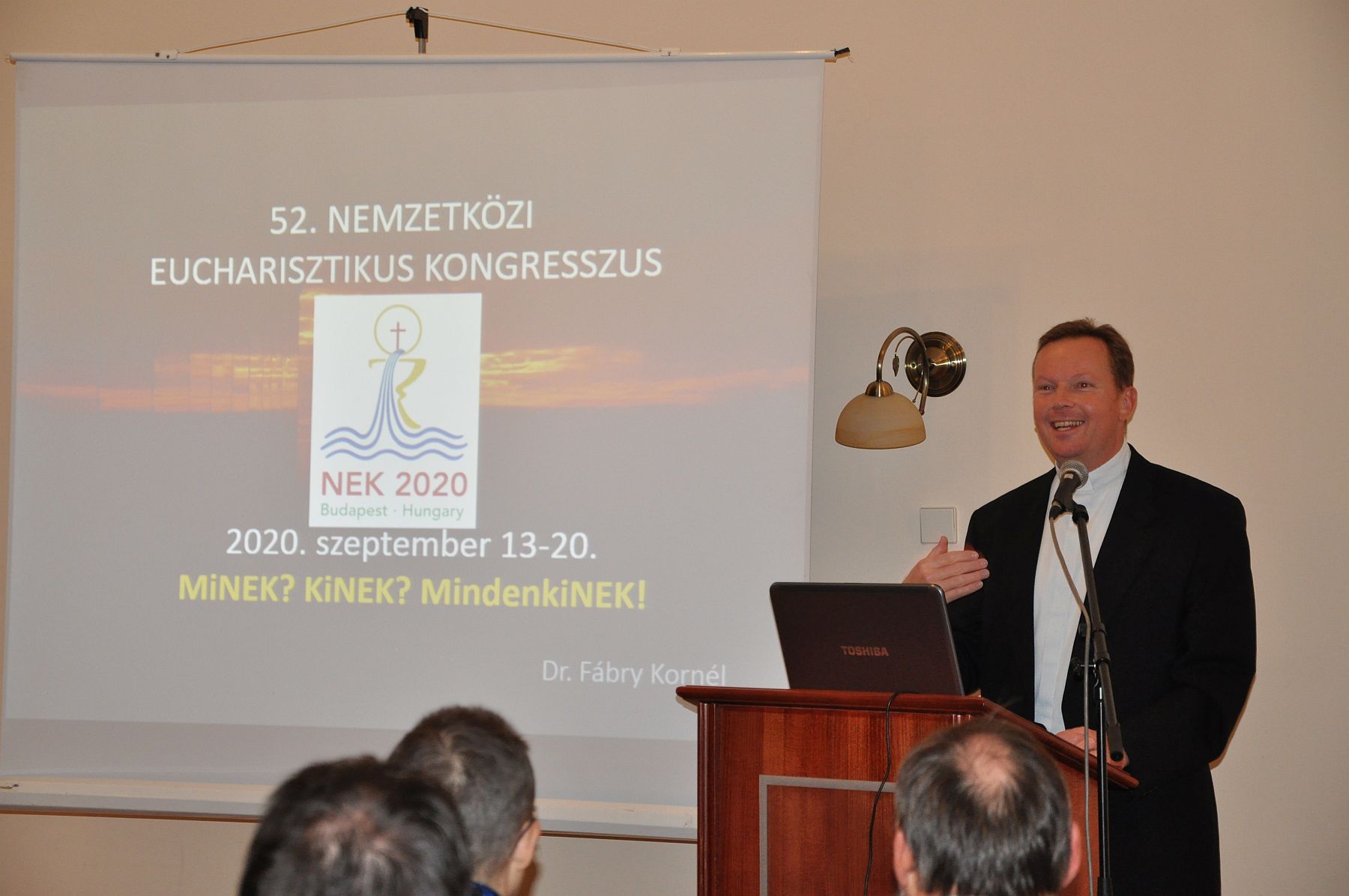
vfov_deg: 13.8
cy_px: 448
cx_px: 674
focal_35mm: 99
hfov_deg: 20.6
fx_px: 3706
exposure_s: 1/60
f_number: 5.3
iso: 1000
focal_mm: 66
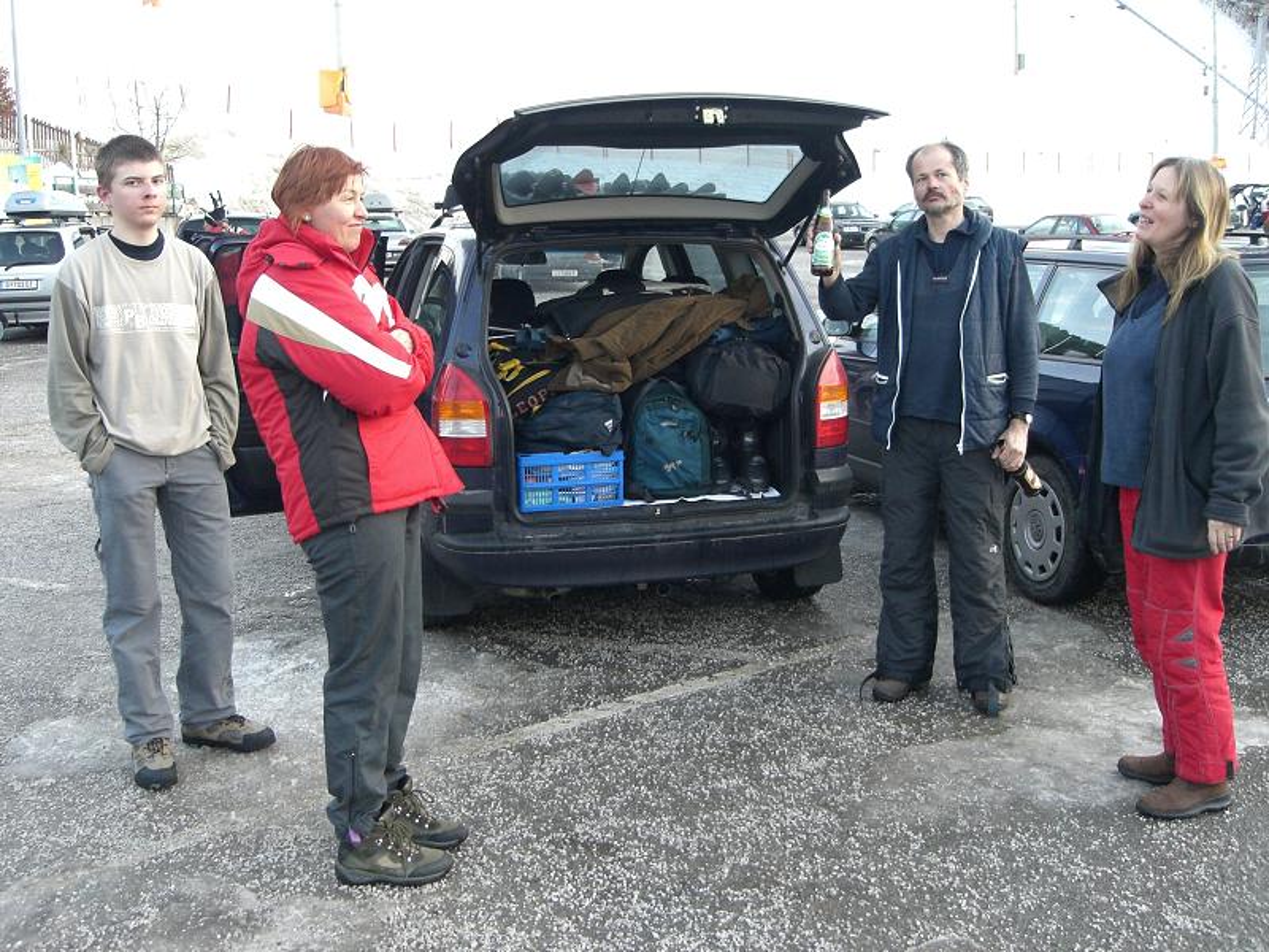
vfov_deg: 37.7
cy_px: 476
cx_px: 634
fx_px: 1393
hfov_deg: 49.0
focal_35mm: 38
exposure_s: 1/80
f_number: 3.1
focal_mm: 6.3
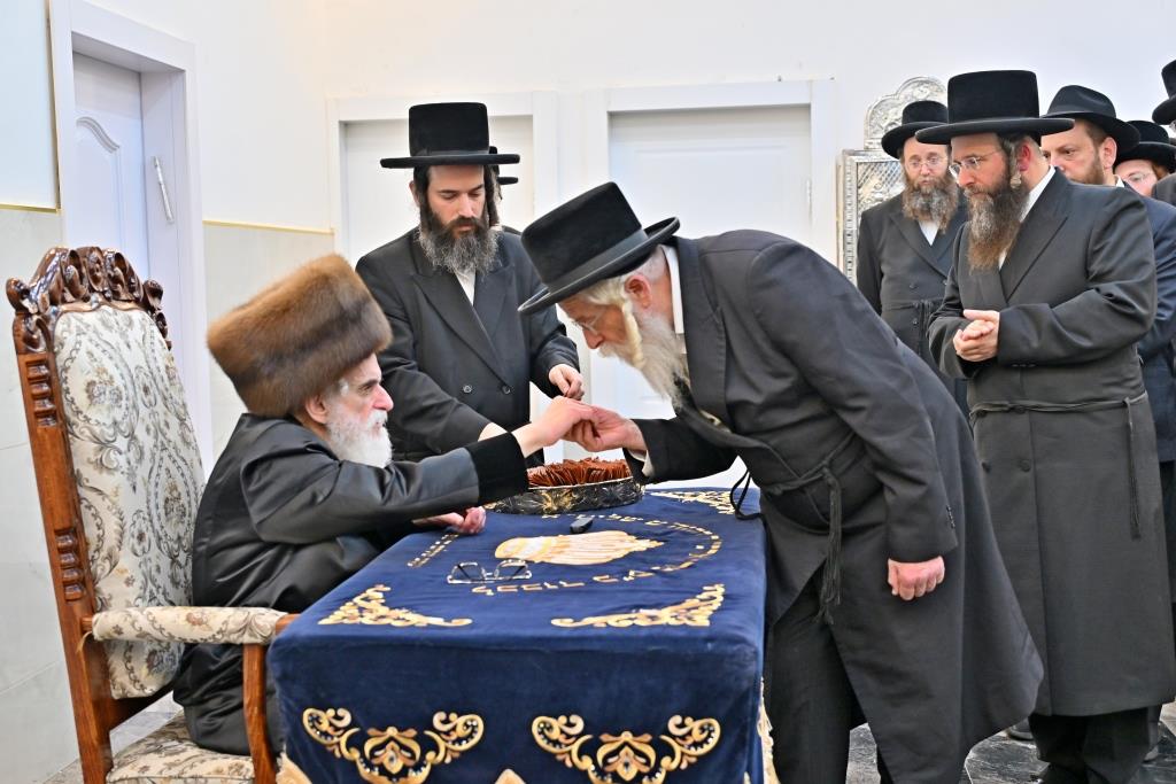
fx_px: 1503
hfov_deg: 42.7
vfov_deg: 29.3
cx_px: 588
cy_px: 392
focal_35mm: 46
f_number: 4
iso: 640
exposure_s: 1/200
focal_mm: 46
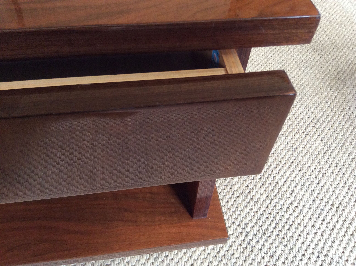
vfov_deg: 44.1
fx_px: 329
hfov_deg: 56.9
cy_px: 133
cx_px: 178
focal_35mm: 32
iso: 125
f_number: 2.4
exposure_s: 1/25
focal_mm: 3.3
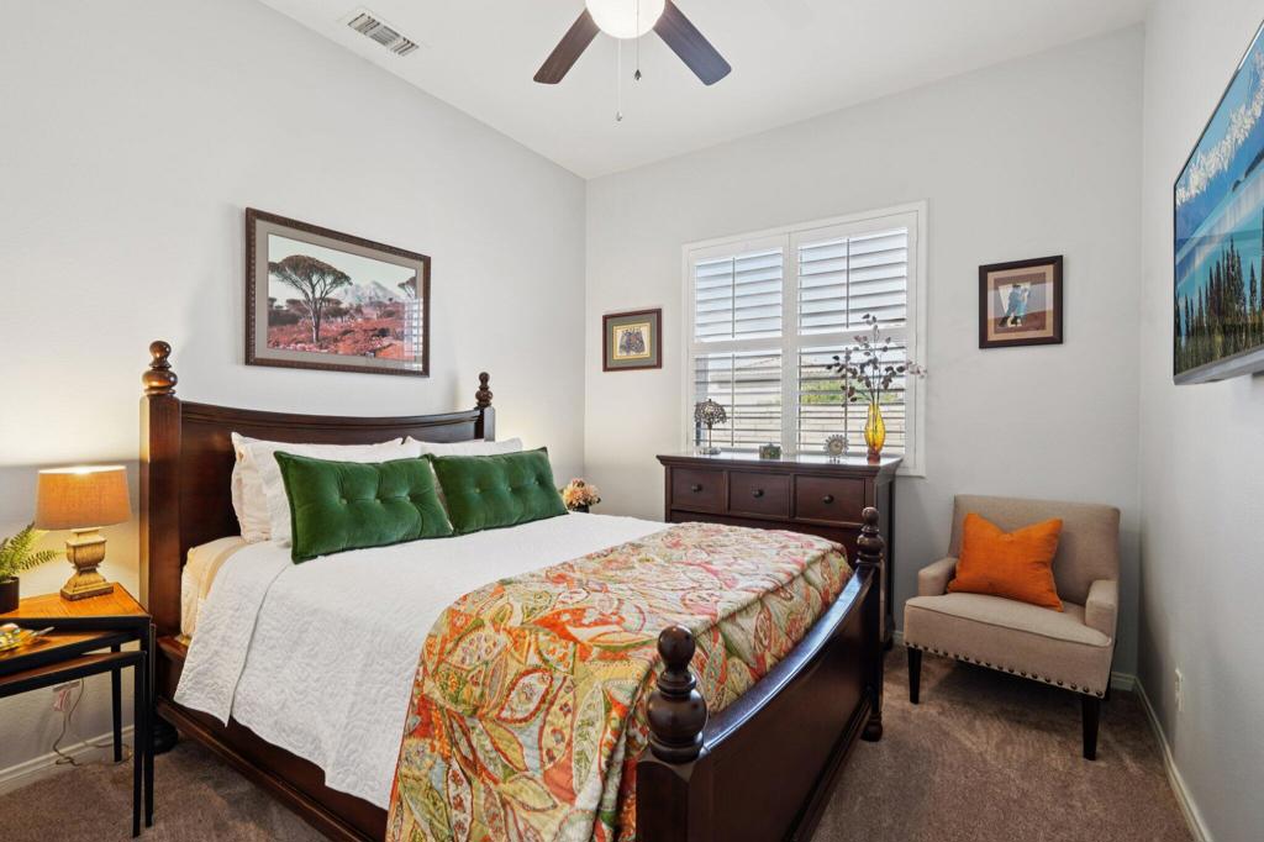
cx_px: 632
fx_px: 562
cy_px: 421
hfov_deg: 96.8
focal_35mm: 16
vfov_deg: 73.7
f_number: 8
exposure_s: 1/8
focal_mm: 16
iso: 400
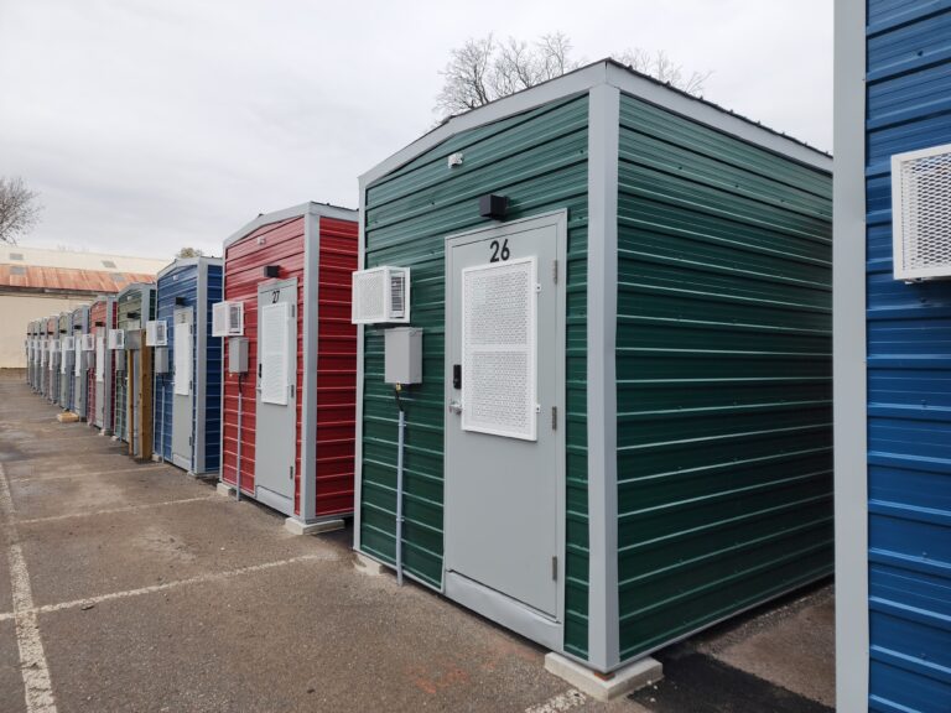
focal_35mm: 23
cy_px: 356
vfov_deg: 58.9
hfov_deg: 73.9
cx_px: 476
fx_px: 632
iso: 16
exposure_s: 1/180
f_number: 1.8
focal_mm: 6.4
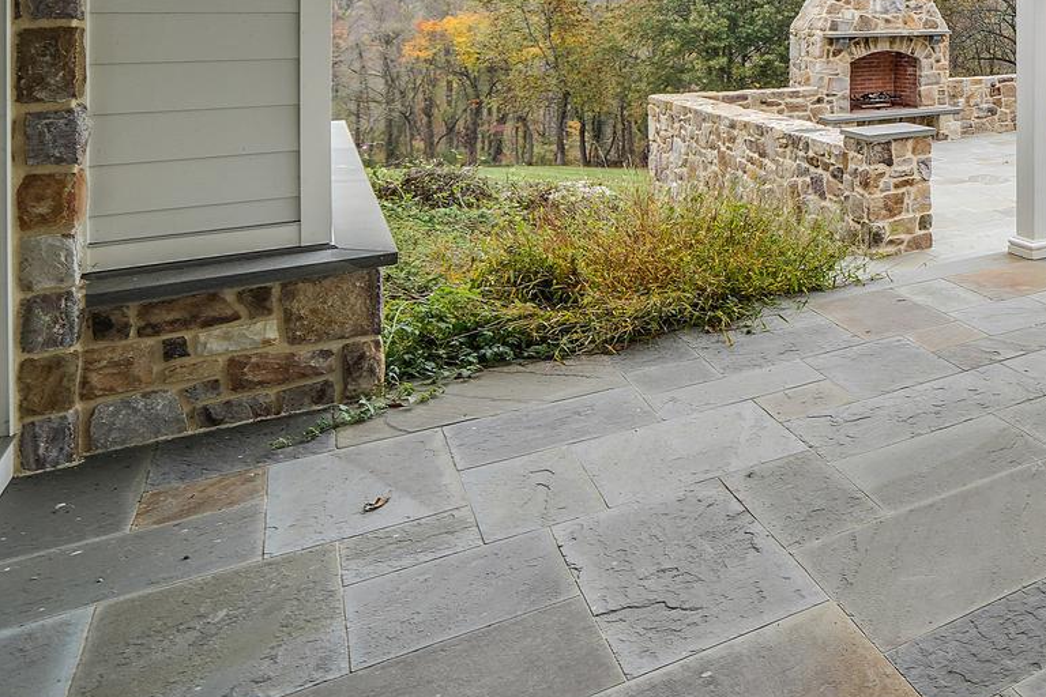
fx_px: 930
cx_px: 1263
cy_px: 5
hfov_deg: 40.5
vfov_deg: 37.0
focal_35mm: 32
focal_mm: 12
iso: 100
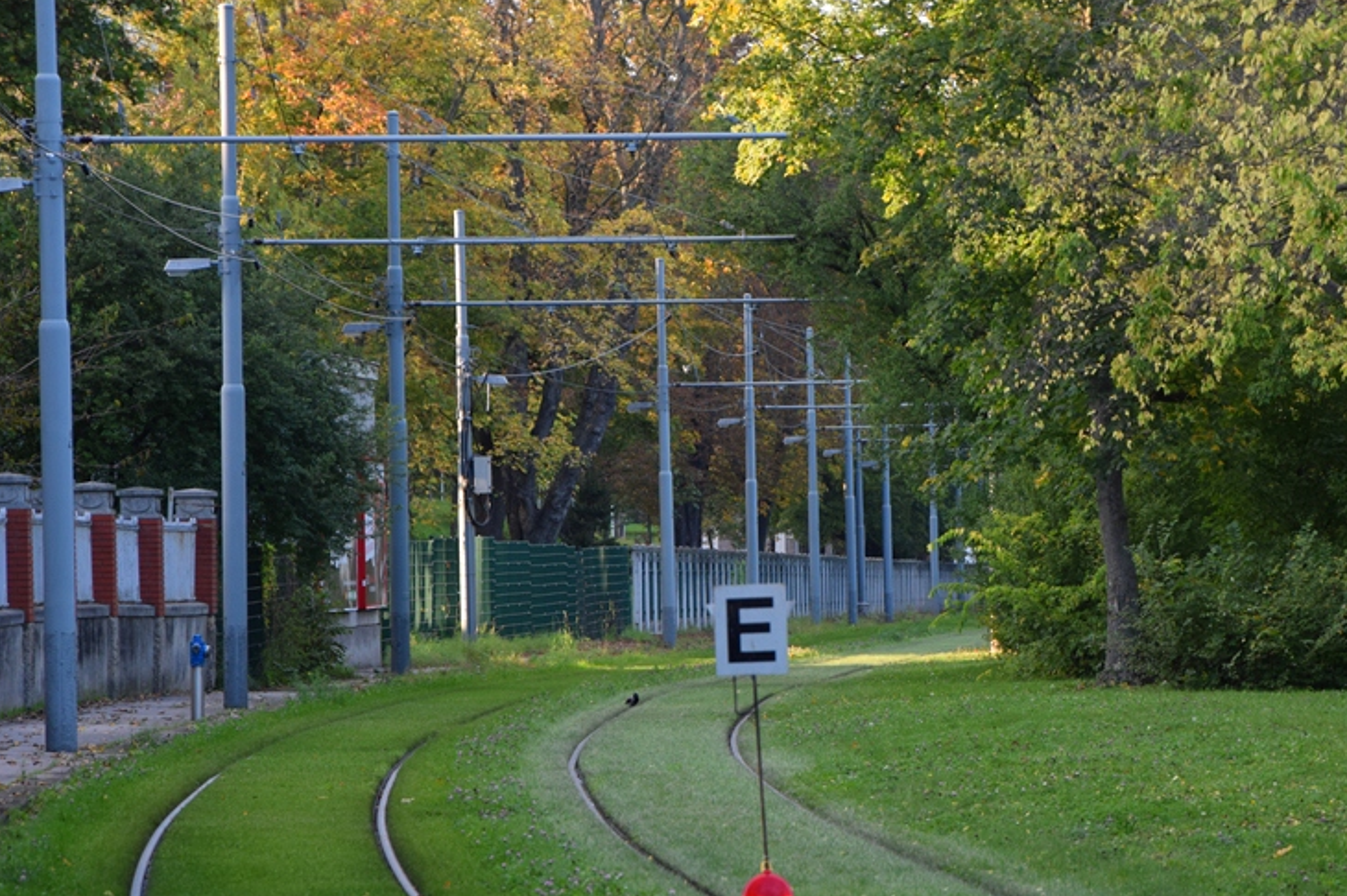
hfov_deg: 9.5
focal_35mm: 216
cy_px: 503
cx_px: 785
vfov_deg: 6.4
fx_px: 8066
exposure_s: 1/200
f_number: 5.6
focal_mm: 105
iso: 400
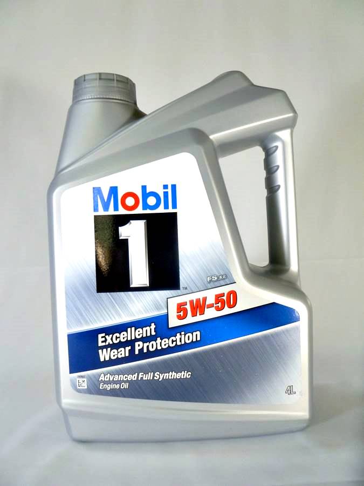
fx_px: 393
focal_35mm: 28
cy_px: 243
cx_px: 182
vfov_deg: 63.4
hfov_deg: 49.7
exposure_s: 1/25
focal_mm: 5
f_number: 3.3
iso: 400
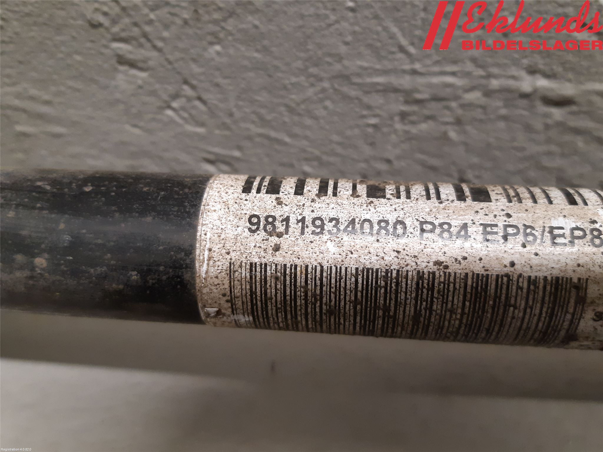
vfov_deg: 53.1
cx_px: 302
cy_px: 226
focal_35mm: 26
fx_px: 453
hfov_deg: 67.3
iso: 250
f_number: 1.7
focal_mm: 3.93
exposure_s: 1/50
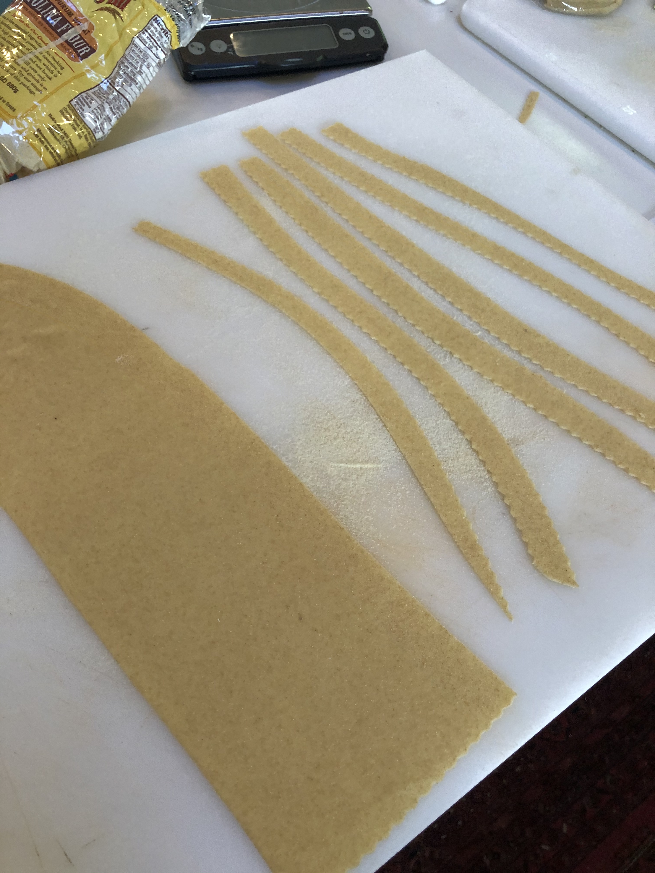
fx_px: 706
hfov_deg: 49.7
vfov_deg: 63.4
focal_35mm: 28
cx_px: 328
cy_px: 436
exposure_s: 1/30
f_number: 1.8
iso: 40
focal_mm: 3.99
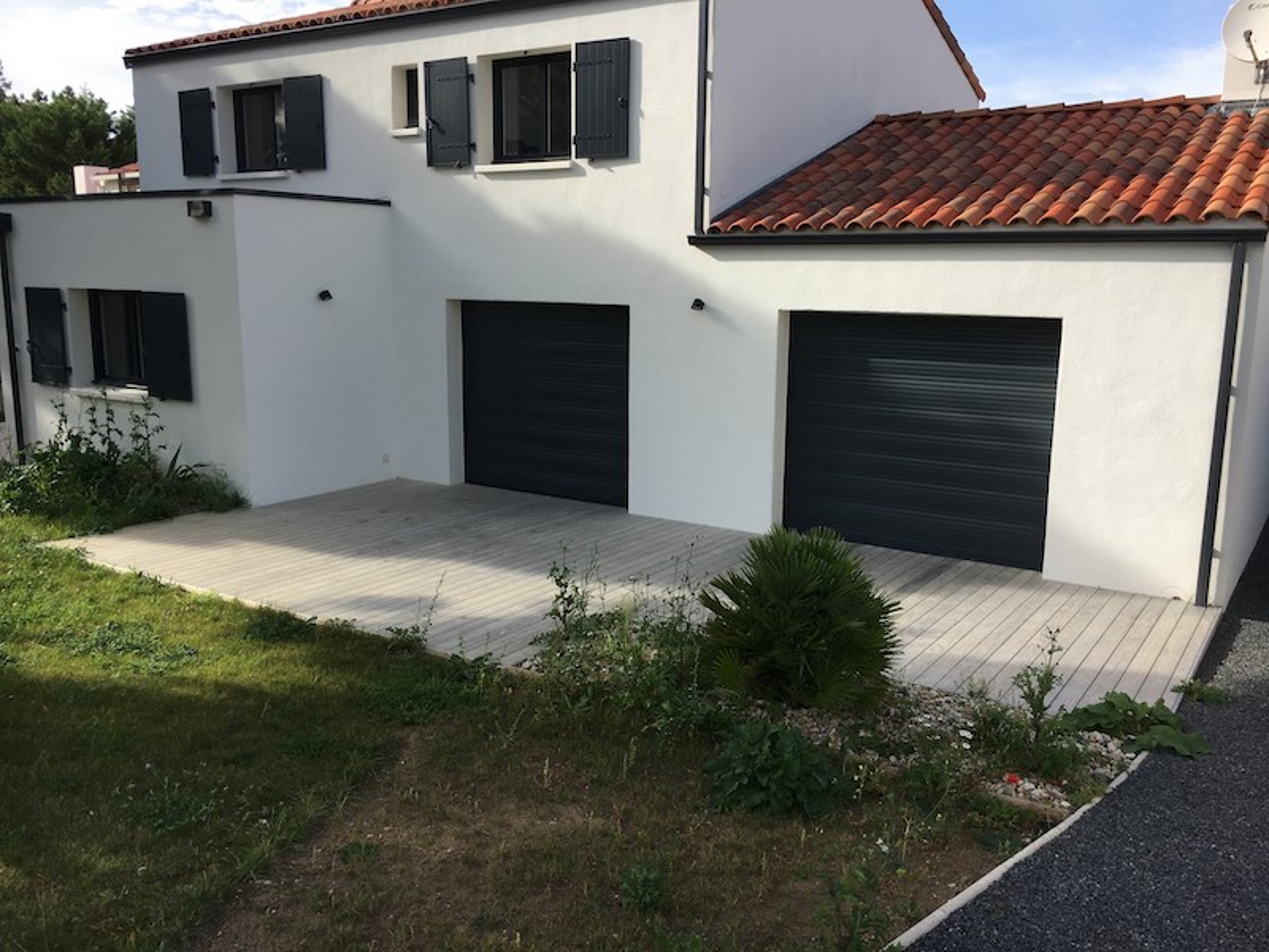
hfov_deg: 61.7
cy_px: 476
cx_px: 634
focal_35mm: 29
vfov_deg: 48.2
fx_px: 1063
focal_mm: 4.15
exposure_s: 1/999
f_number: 2.2
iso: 25
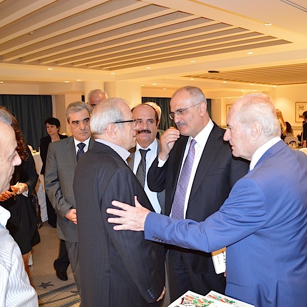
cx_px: 179
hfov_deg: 47.0
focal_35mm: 35
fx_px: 351
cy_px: 155
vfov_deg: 47.2
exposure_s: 1/30
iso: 2000
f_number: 3.5
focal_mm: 18
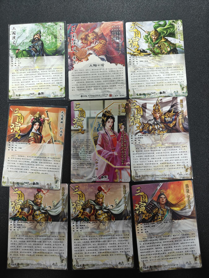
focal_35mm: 24
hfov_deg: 56.8
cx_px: 104
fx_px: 193
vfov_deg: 71.6
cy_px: 139
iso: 200
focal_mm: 5.59
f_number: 1.8
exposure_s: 1/50
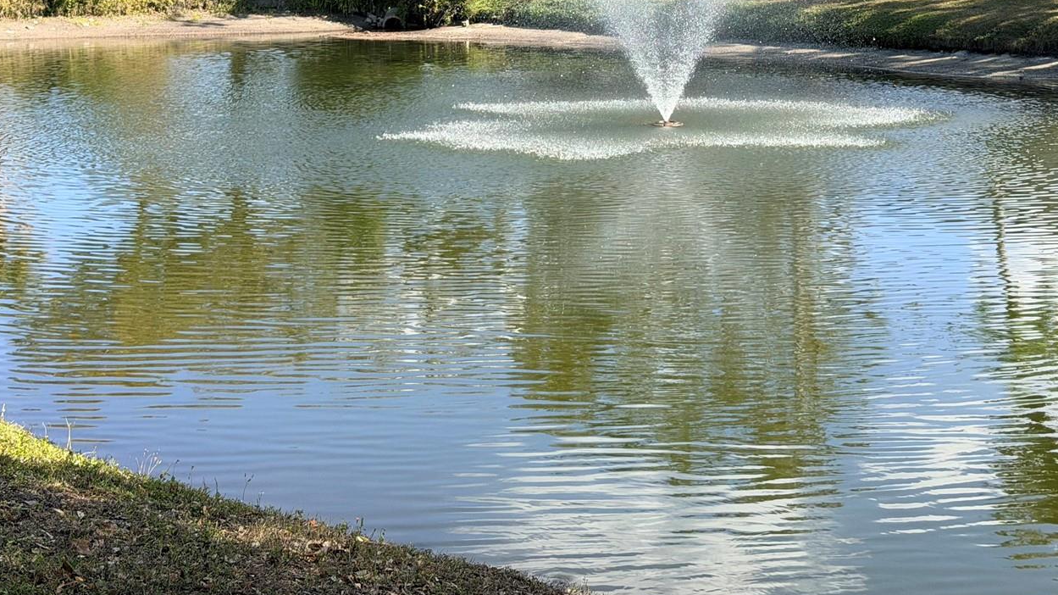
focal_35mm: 67
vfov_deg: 17.8
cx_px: 658
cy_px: 107
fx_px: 1879
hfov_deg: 31.3
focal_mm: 6.76
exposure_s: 1/1931
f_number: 1.78
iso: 64
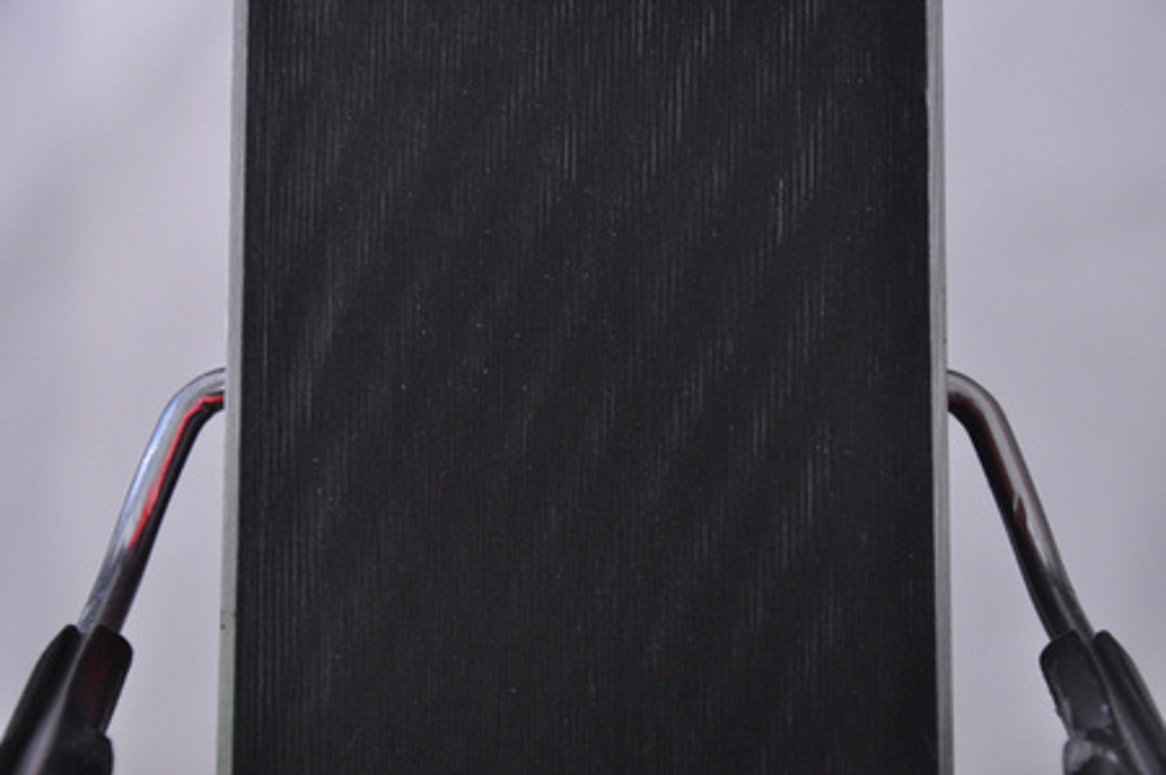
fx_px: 5096
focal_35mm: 158
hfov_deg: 13.1
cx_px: 583
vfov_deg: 8.7
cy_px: 388
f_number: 9.5
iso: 3200
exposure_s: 1/125
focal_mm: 105
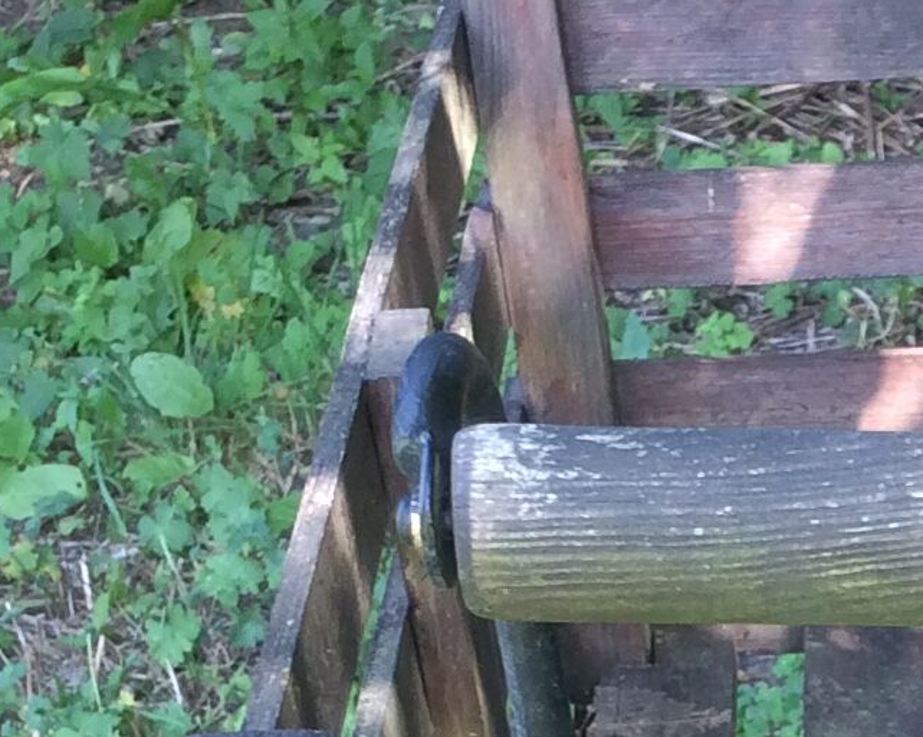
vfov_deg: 10.1
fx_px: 3932
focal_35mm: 144
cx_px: 1478
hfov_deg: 12.6
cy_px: 1378
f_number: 2.2
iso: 40
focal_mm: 4.15
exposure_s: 1/50
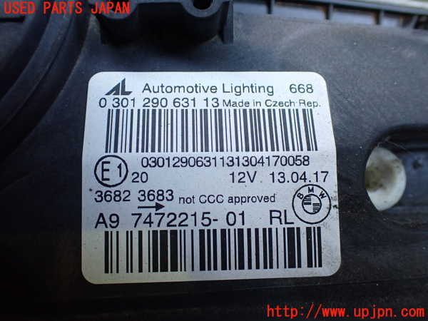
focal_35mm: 30
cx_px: 214
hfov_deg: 60.0
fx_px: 371
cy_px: 160
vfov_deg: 46.8
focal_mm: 5.4
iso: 400
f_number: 2.3
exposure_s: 1/125
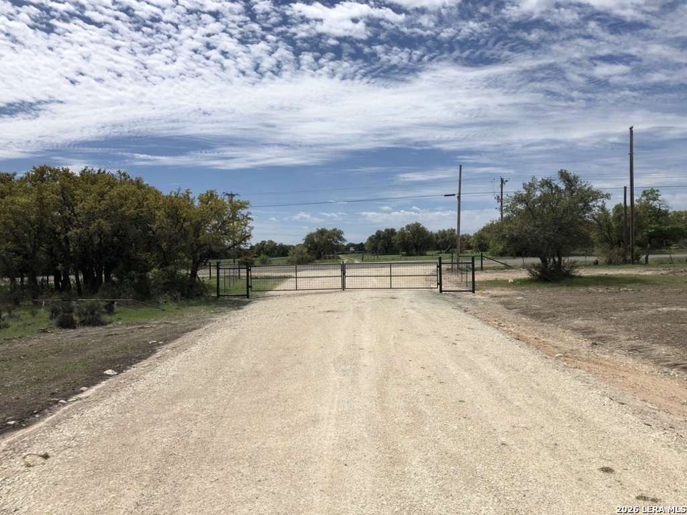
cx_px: 344
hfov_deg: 63.4
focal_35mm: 28
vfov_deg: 49.7
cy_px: 258
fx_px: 556
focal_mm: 4
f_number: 1.8
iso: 20
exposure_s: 1/6024
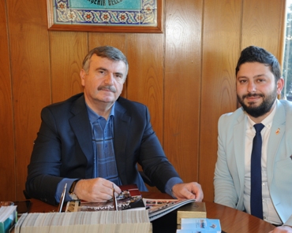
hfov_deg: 37.2
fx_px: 432
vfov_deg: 30.3
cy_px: 116
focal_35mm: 50
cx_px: 174
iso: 560
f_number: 7.1
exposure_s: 1/30
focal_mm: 44
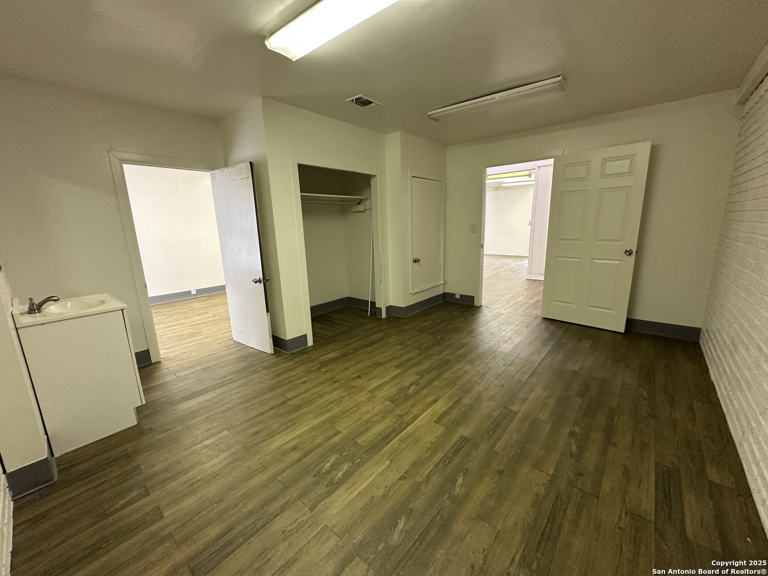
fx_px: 311
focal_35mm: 14
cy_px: 288
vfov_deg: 85.7
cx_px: 384
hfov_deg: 102.1
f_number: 2.2
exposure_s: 1/60
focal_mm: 2.22
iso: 320
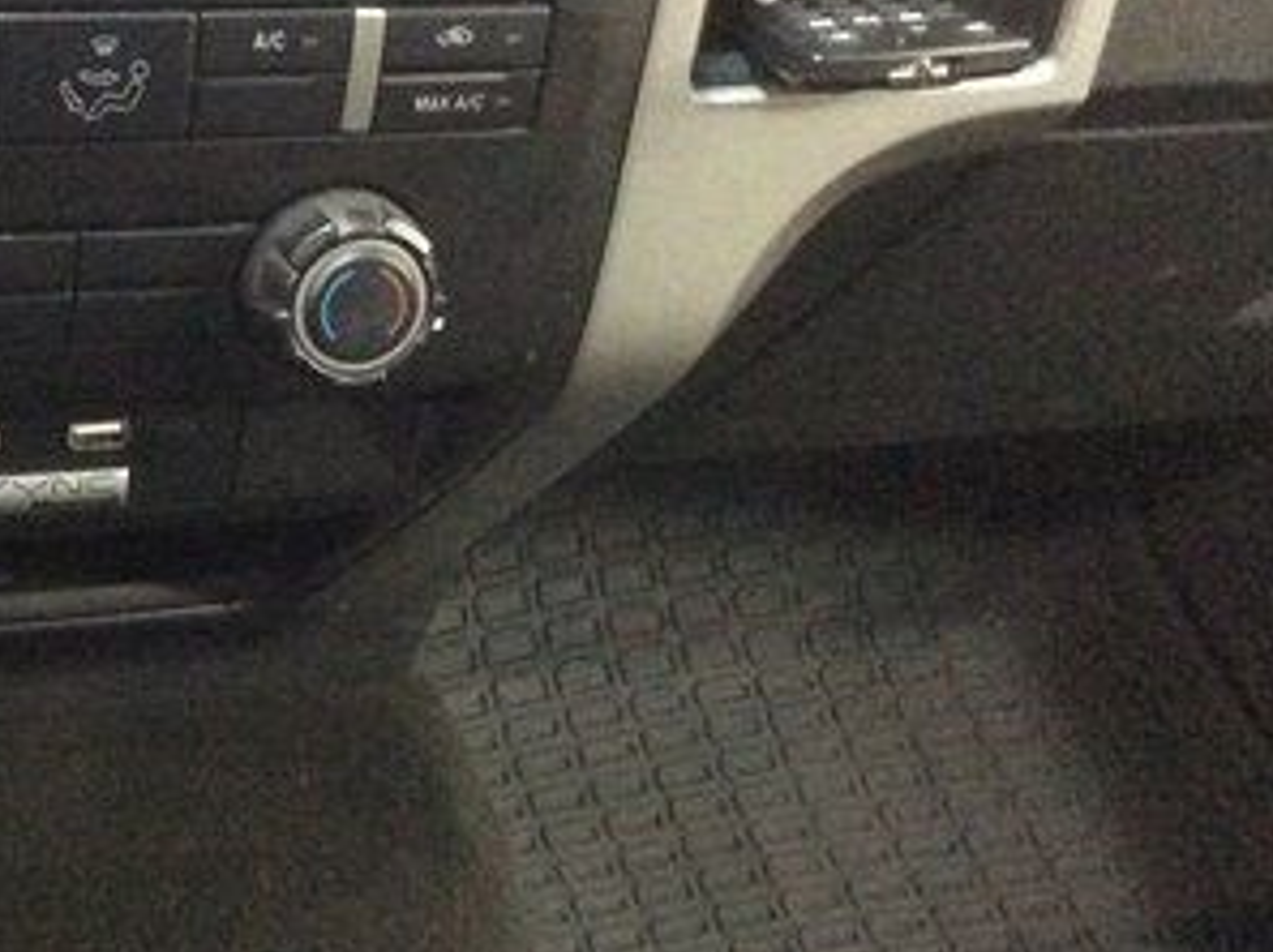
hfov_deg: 27.2
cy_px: 489
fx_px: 2534
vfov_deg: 21.3
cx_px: 116
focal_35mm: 69
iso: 640
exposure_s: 1/15
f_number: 2.4
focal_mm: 3.3
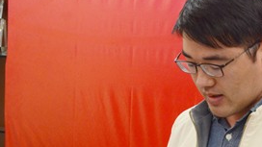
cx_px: 245
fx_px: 1250
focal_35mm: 180
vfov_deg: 6.7
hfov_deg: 11.9
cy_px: 117
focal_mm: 52
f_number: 8
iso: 2000
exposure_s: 1/50
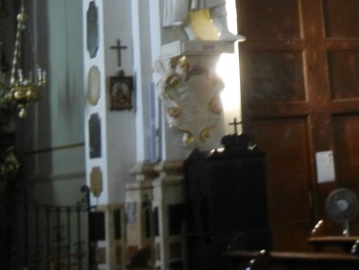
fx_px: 965
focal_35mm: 93
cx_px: 398
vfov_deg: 15.2
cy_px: -72
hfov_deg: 20.1
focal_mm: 6.2
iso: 400
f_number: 3.6
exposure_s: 1/6.3
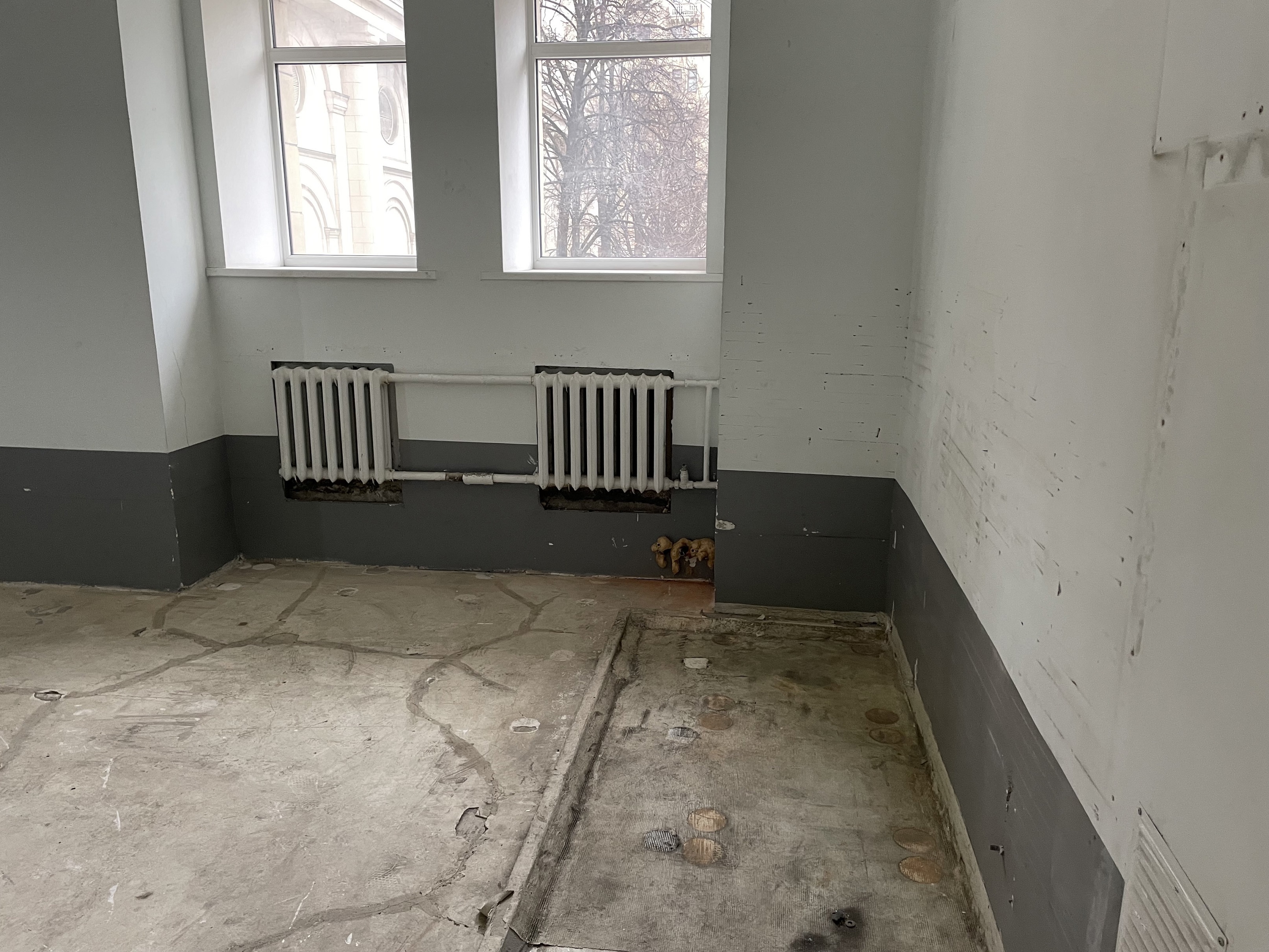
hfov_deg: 67.3
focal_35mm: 26
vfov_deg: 53.1
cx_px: 634
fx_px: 953
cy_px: 476
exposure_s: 1/50
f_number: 1.6
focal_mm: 4.2
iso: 250
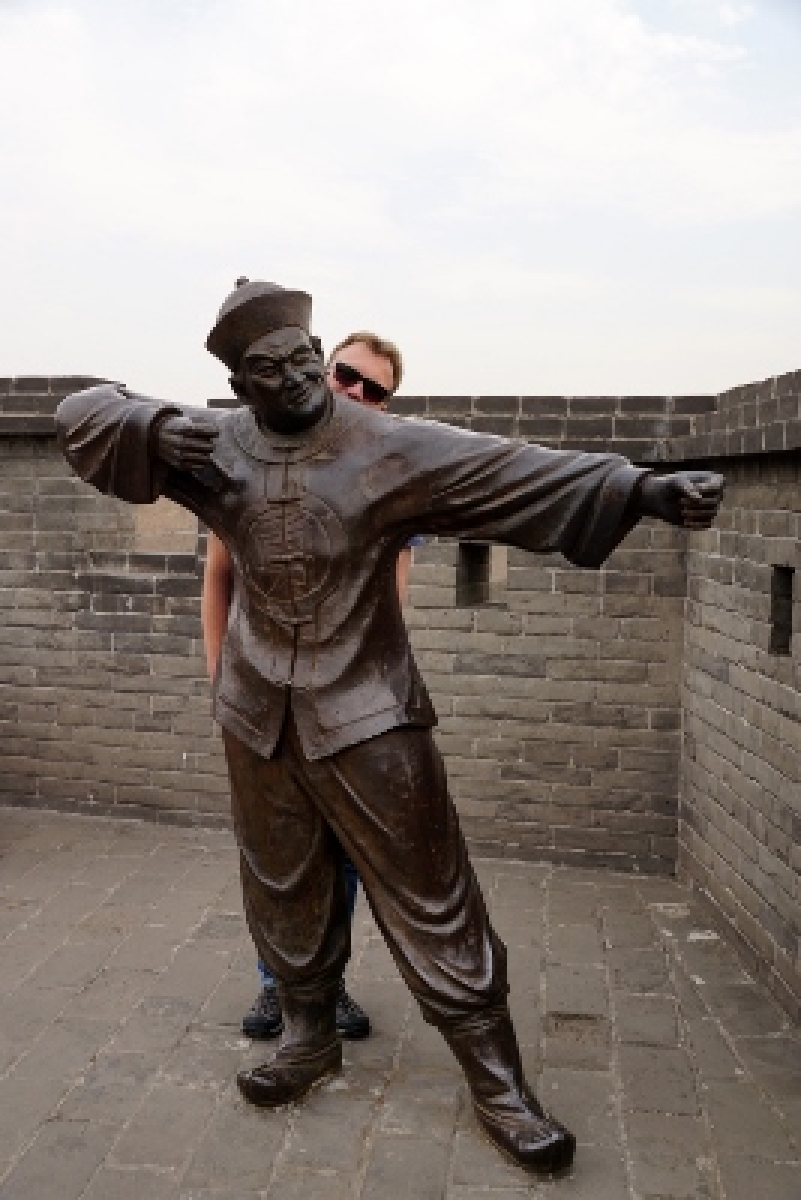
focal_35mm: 39
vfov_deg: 49.5
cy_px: 600
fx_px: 1300
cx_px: 400
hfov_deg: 34.2
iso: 100
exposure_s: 1/125
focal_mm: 26
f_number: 8
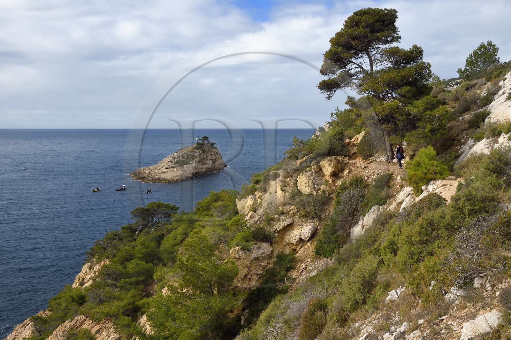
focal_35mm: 38
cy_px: 170
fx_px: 539
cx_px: 256
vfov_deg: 35.0
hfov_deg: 50.7
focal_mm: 38
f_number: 13
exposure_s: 1/250
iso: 200
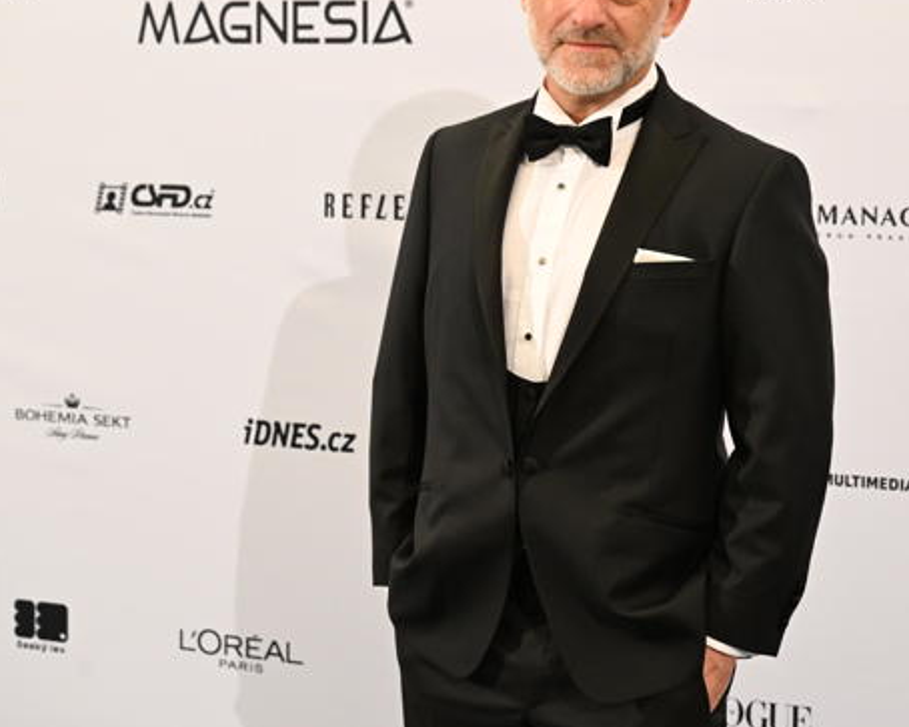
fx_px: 2071
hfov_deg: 24.7
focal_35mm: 77
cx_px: 587
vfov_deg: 19.9
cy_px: 272
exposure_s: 1/160
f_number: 5
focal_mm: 54
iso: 3200
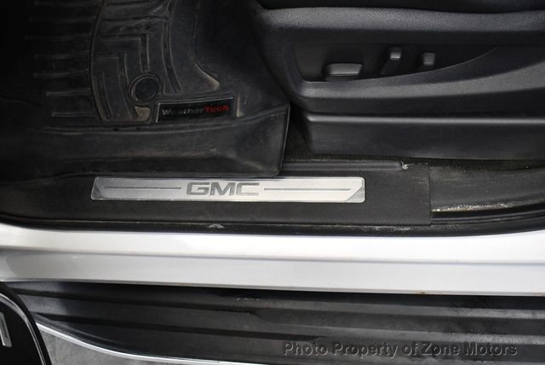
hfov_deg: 53.1
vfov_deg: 36.9
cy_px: 182
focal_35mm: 36
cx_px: 272
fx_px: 545
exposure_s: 1/125
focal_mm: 18
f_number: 3.5
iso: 2800
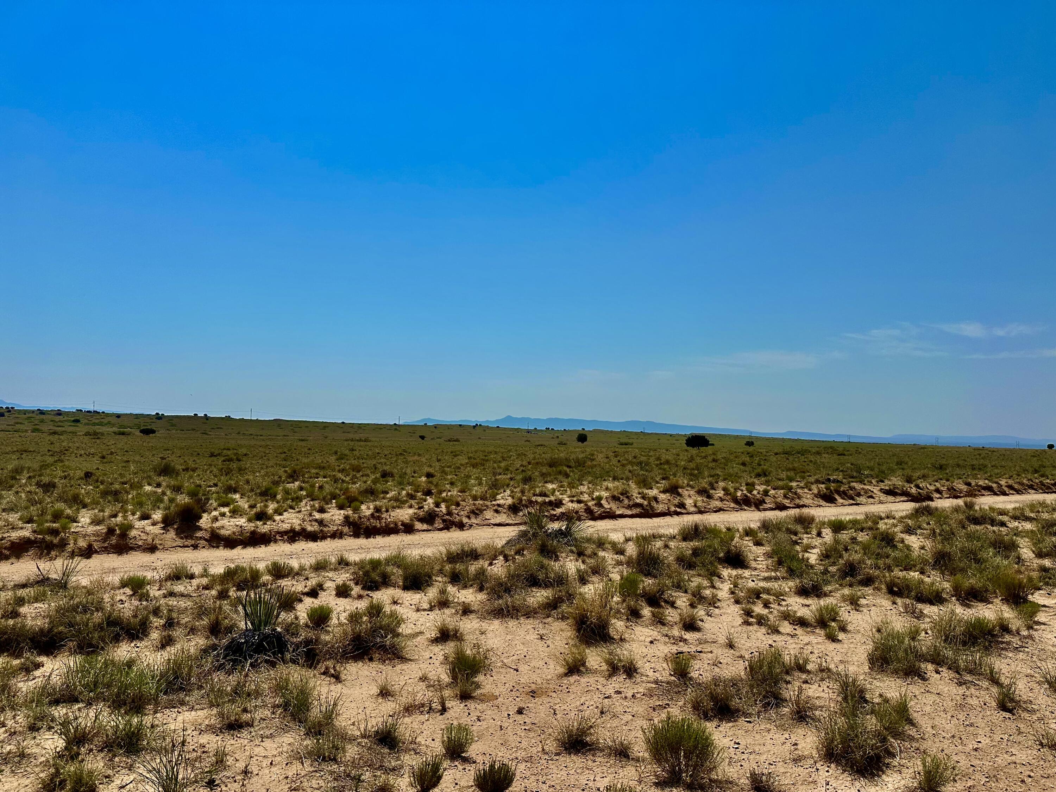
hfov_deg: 71.6
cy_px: 396
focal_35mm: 24
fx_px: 732
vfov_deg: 56.8
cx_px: 528
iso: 80
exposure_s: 1/15625
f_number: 1.78
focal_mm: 6.86
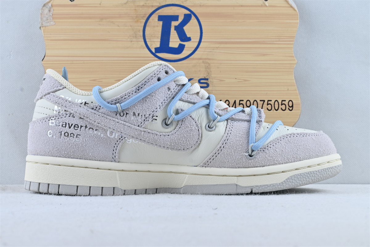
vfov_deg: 25.8
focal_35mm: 52
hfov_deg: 37.9
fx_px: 540
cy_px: 124
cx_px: 185
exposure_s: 1/15
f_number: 10
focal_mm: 35
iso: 100
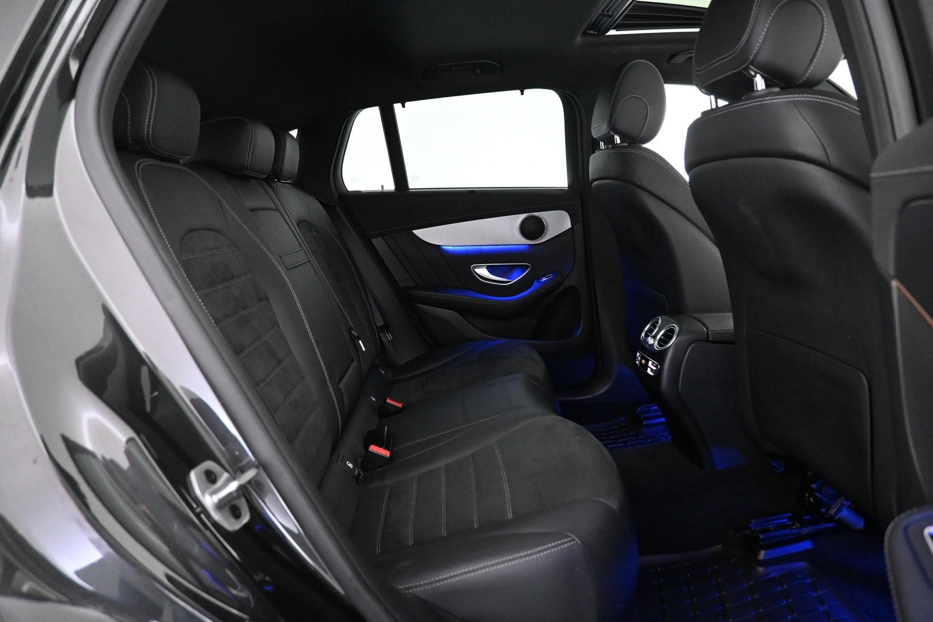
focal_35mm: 24
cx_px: 466
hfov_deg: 73.7
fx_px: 622
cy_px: 311
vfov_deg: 53.1
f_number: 3.5
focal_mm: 16
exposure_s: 1/30
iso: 4000
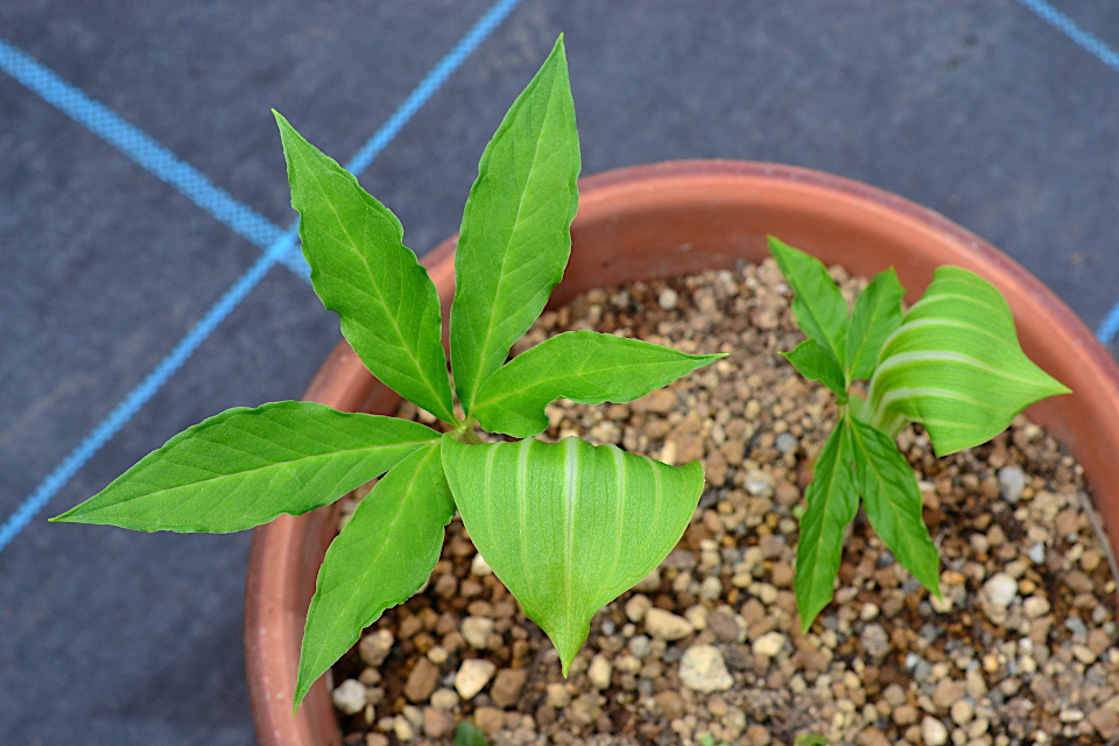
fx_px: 1865
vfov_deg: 22.6
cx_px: 560
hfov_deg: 33.4
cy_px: 373
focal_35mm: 60
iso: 400
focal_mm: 40
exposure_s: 1/125
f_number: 11
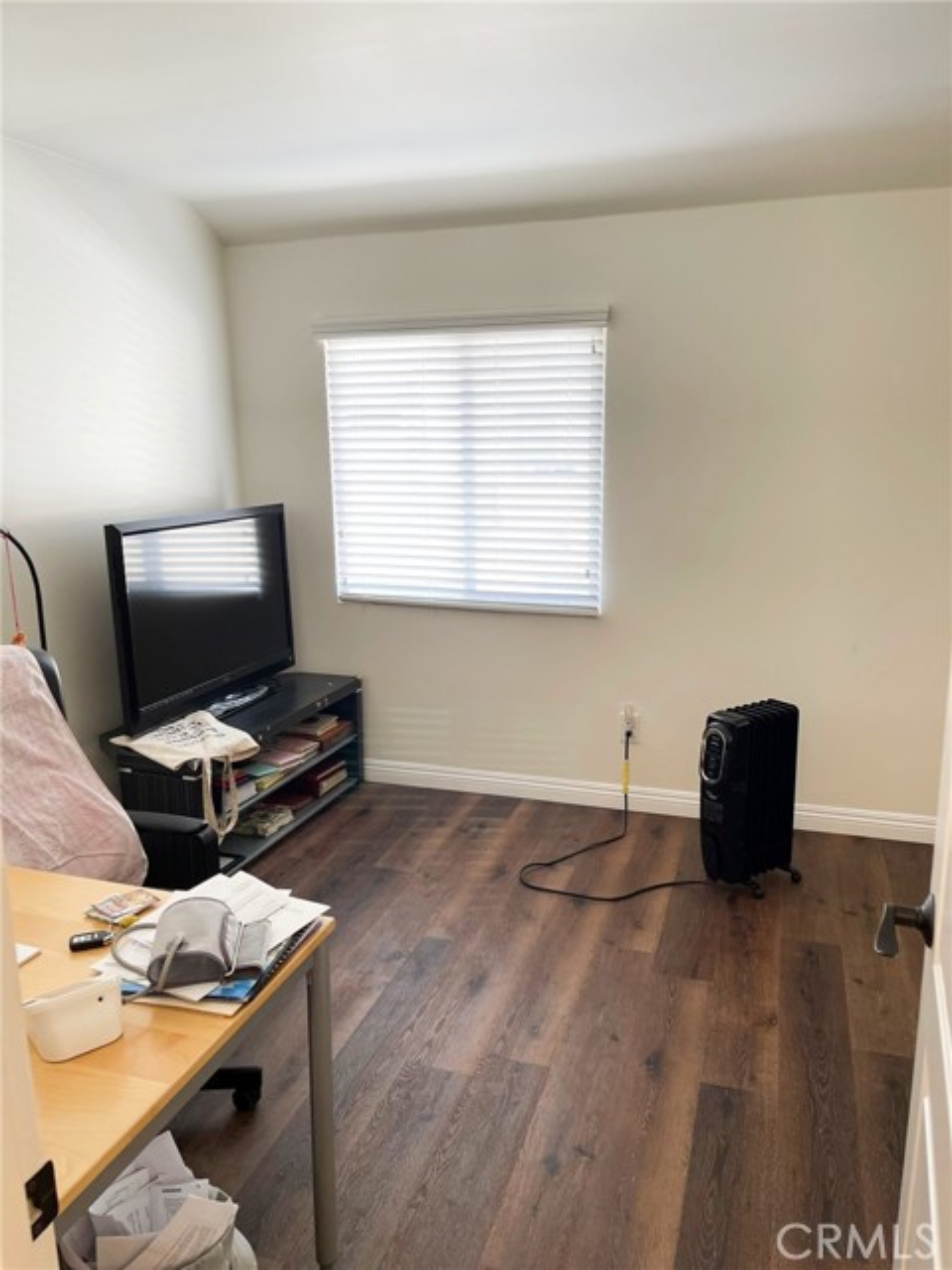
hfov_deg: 53.1
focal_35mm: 26
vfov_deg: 67.3
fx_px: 953
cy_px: 635
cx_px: 476
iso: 80
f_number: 1.6
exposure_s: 1/120
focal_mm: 5.1
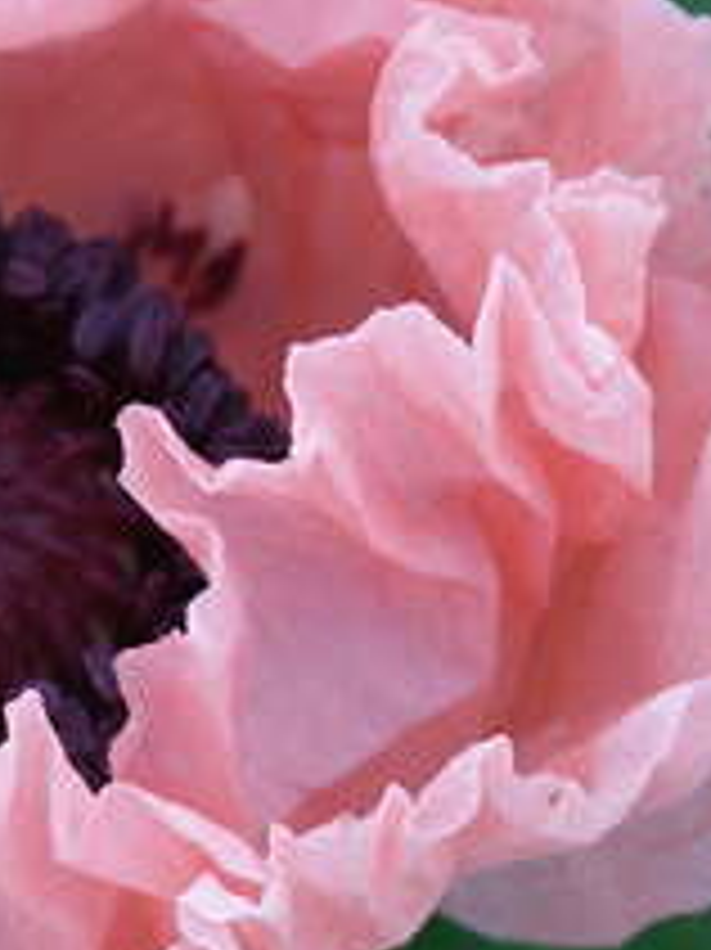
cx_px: -198
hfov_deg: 2.6
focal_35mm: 572
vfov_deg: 3.5
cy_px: 452
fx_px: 15681
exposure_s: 1/180
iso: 100
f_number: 3.5
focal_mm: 45.84
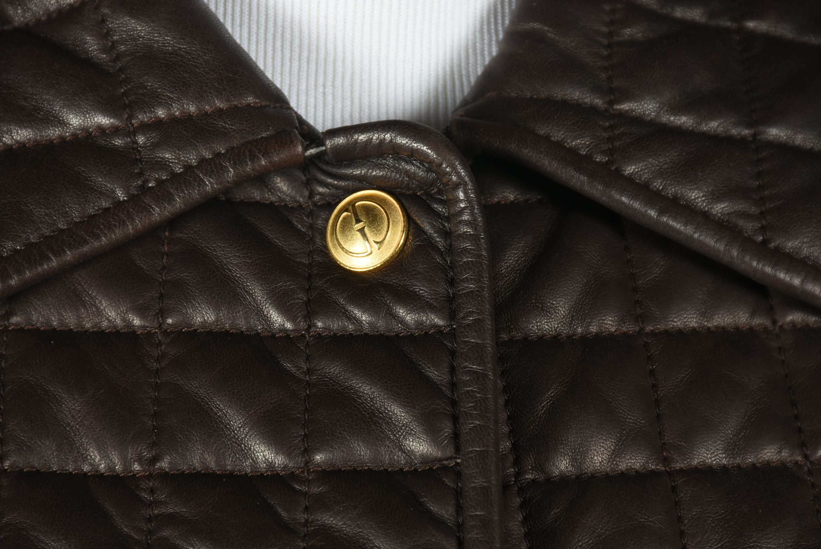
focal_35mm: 210
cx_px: 410
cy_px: 274
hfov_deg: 9.8
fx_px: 4793
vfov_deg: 6.6
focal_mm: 140
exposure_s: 1/125
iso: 200
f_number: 10
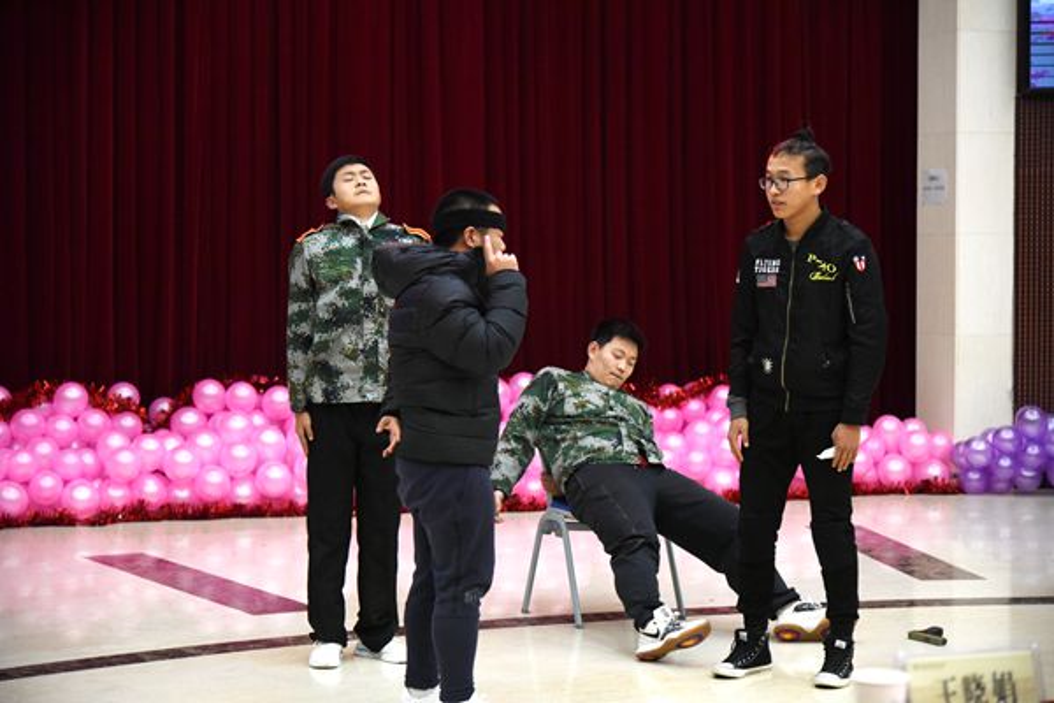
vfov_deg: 18.2
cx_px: 527
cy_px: 352
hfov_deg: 27.0
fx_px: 2196
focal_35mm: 75
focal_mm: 75
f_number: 4
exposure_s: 1/250
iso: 3200
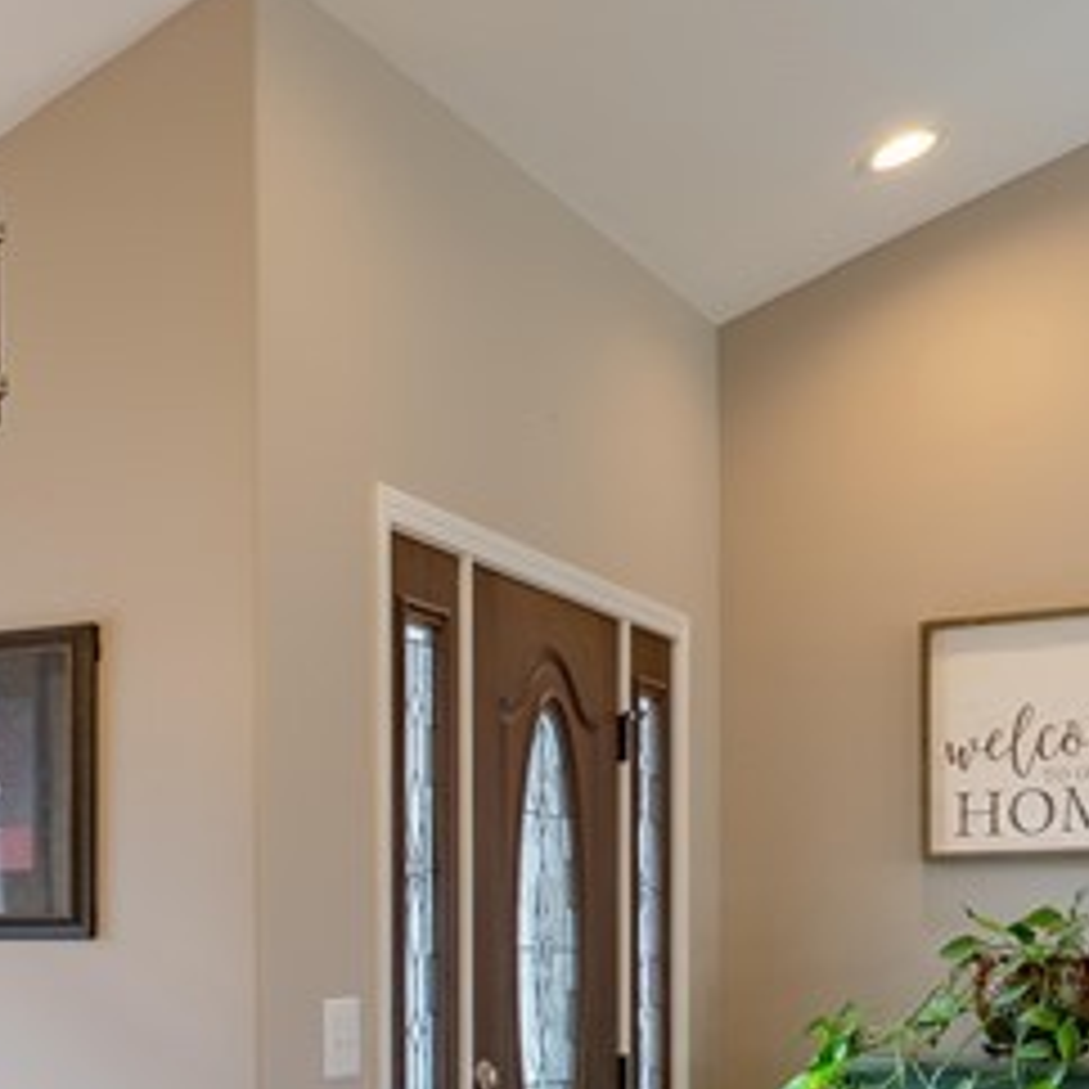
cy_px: 1030
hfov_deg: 25.7
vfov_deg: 26.9
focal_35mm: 61
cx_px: -166
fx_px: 2171
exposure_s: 1/100
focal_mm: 16
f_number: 8
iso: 200
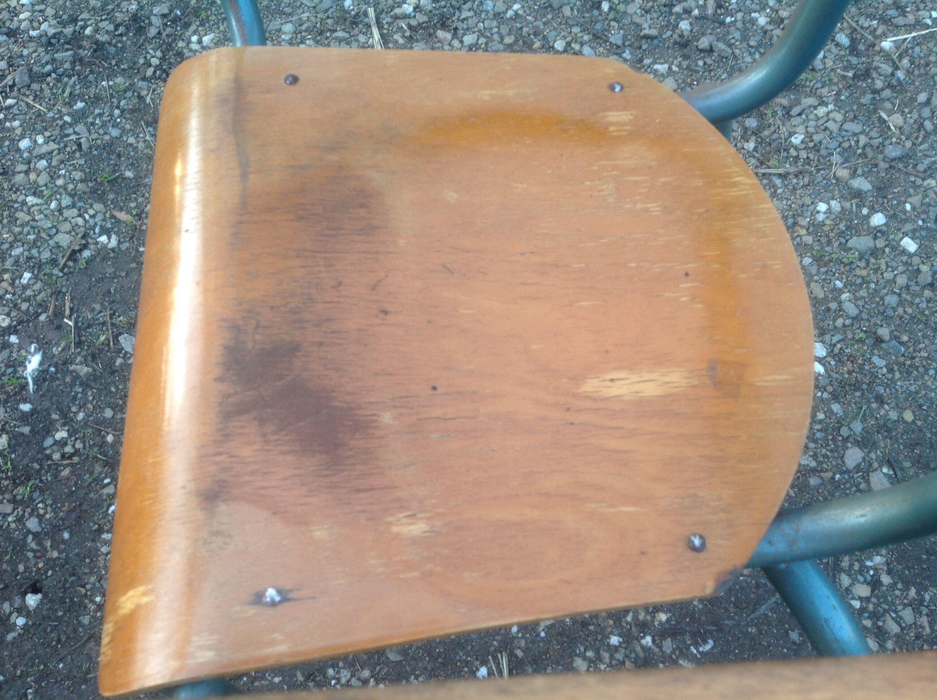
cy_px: 350
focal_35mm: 35
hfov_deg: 52.7
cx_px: 468
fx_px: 946
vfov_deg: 40.6
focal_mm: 4.28
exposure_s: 1/40
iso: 50
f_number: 2.4
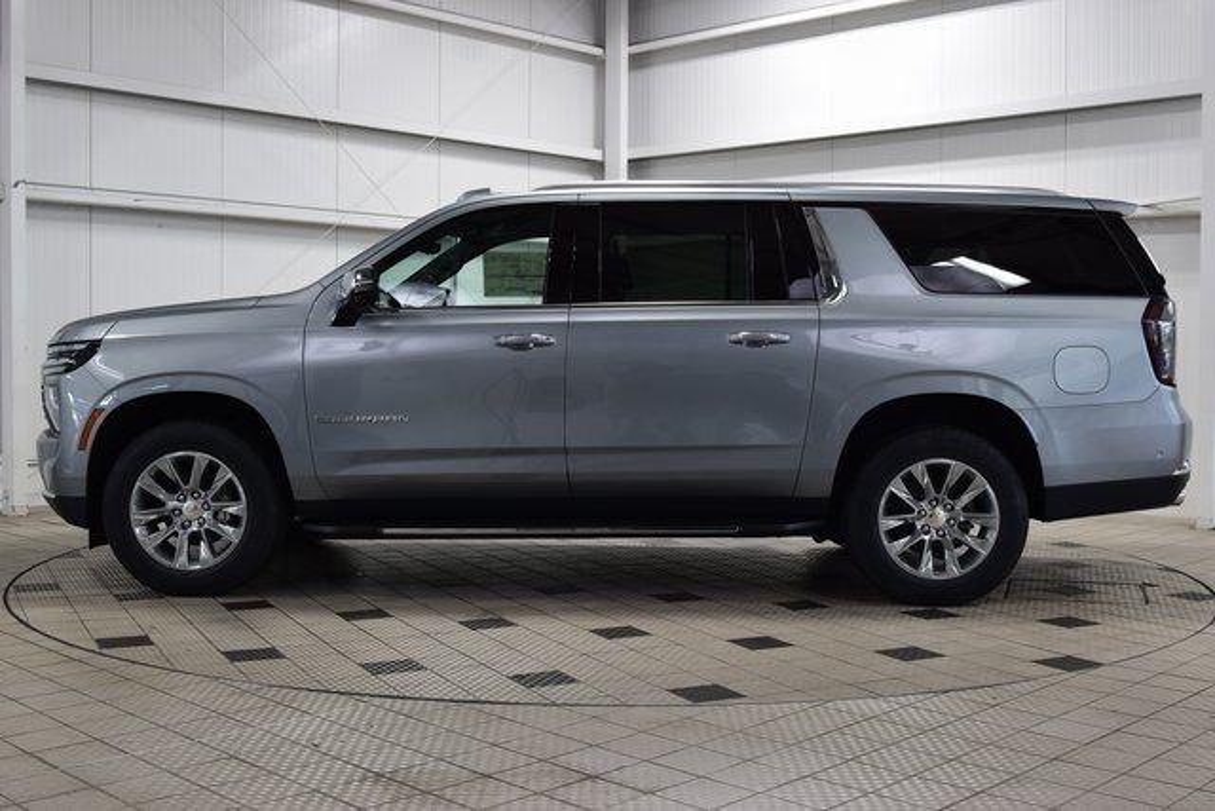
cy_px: 406
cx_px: 608
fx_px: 1418
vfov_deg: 31.9
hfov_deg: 46.4
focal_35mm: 42
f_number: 6.3
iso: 400
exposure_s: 1/20
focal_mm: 28
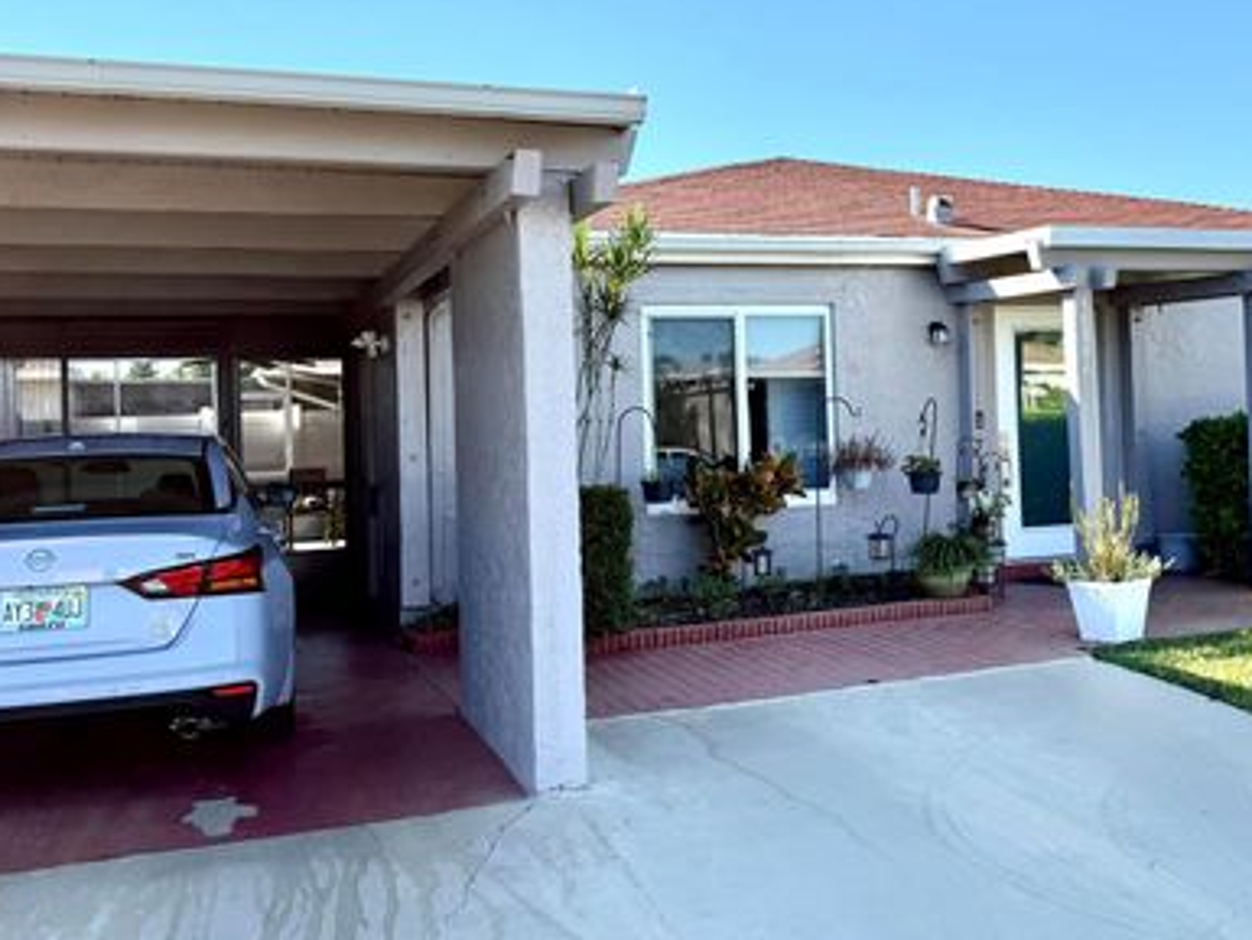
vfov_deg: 38.6
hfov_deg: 49.9
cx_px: 741
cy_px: 389
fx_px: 1339
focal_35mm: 37
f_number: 1.78
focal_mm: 6.76
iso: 80
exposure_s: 1/2525
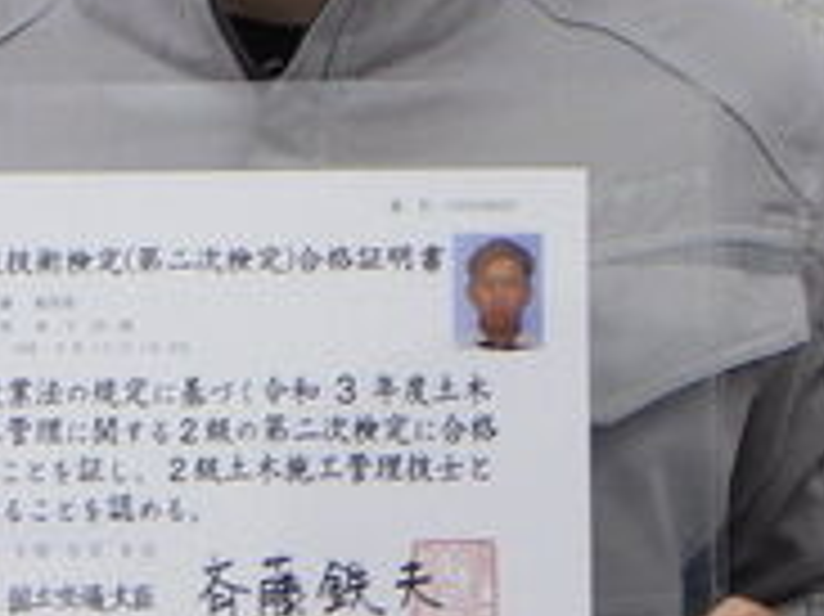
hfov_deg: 9.1
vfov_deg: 6.8
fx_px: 5162
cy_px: 198
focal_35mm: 217
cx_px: 320
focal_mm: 11.1
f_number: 4.6
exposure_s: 1/80
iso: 400
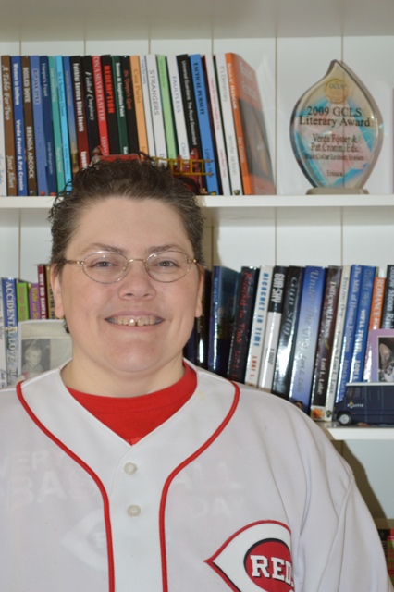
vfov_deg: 24.6
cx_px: 197
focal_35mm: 82
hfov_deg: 16.5
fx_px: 1356
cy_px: 296
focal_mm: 55
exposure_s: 1/60
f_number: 5.6
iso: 1000
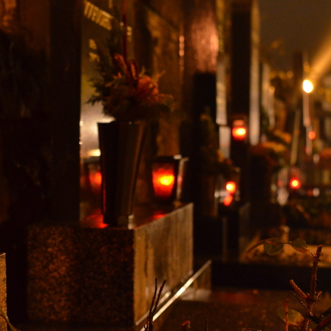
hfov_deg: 23.1
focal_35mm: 74
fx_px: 801
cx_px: 71
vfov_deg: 23.4
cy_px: 179
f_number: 2.8
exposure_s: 1/2.5
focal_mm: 34
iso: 3200
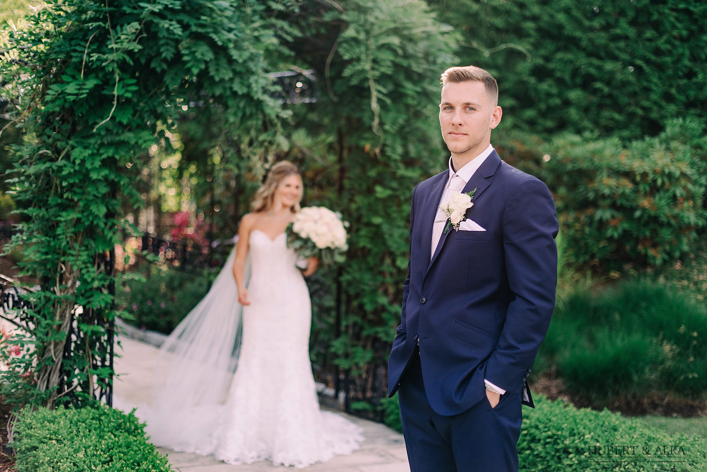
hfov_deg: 39.6
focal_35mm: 50
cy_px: 236
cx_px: 354
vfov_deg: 27.0
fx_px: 982
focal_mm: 50
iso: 400
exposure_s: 1/4000
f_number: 1.8
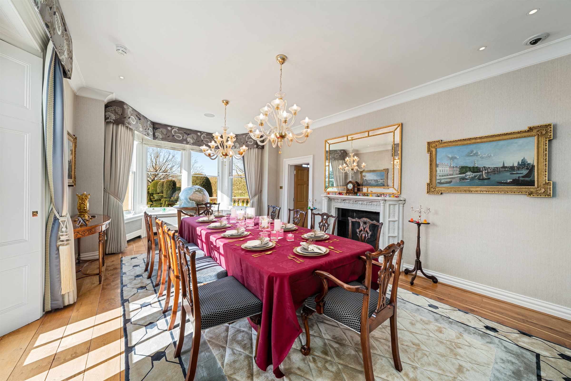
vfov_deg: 90.0
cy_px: 190
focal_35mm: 12
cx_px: 286
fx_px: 190
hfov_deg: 112.6
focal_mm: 12
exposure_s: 1/20
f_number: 8
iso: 500
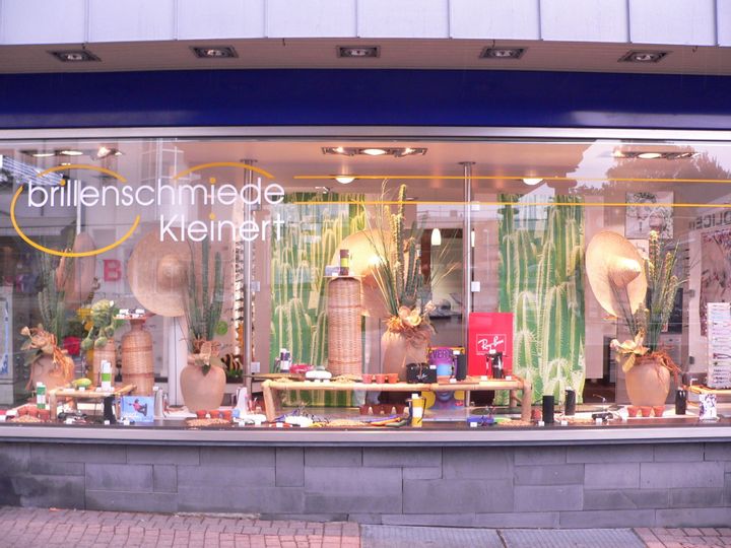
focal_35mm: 36
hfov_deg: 51.4
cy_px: 274
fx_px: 760
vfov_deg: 39.7
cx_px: 366
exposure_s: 1/60
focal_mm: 6
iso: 150
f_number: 2.8
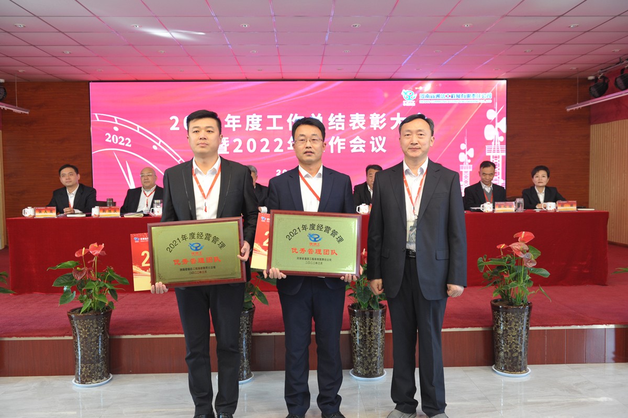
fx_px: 558
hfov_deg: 58.8
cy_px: 209
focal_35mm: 32
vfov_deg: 41.0
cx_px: 314
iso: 1000
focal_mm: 32
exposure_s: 1/60
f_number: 5
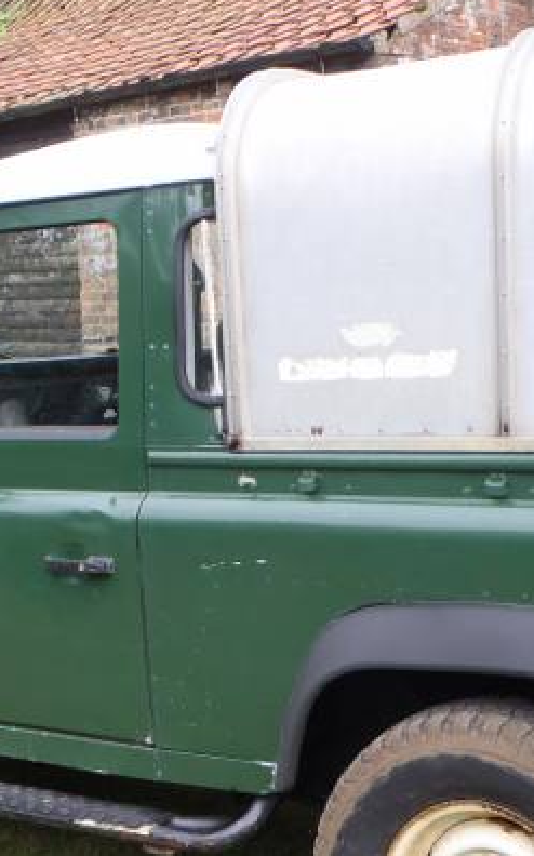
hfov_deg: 21.5
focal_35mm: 60
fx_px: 1399
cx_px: 361
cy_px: 614
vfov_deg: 33.5
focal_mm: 5
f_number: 3.5
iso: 100
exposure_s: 1/40
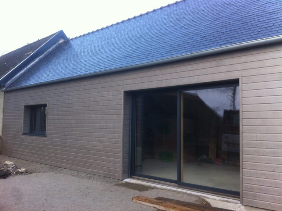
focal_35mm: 35
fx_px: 285
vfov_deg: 40.6
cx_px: 141
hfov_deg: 52.7
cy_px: 106
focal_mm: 3.85
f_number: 2.8
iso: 100
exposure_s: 1/40
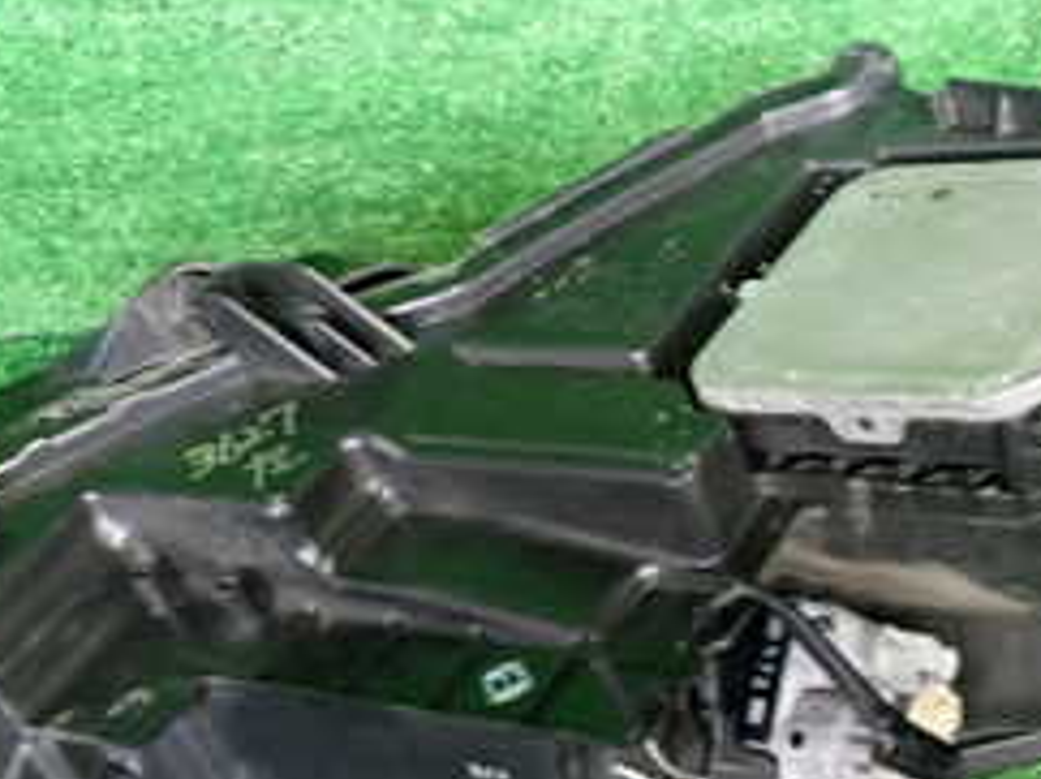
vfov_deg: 23.1
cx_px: 744
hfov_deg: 30.8
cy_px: 680
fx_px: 1863
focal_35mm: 62
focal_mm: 4.5
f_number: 2
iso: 400
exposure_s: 1/30
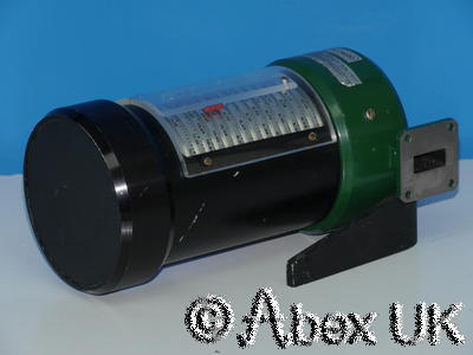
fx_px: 2651
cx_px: 236
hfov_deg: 10.2
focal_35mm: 194
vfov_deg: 7.7
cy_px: 178
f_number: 11
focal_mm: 97
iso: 400
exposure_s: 1/60
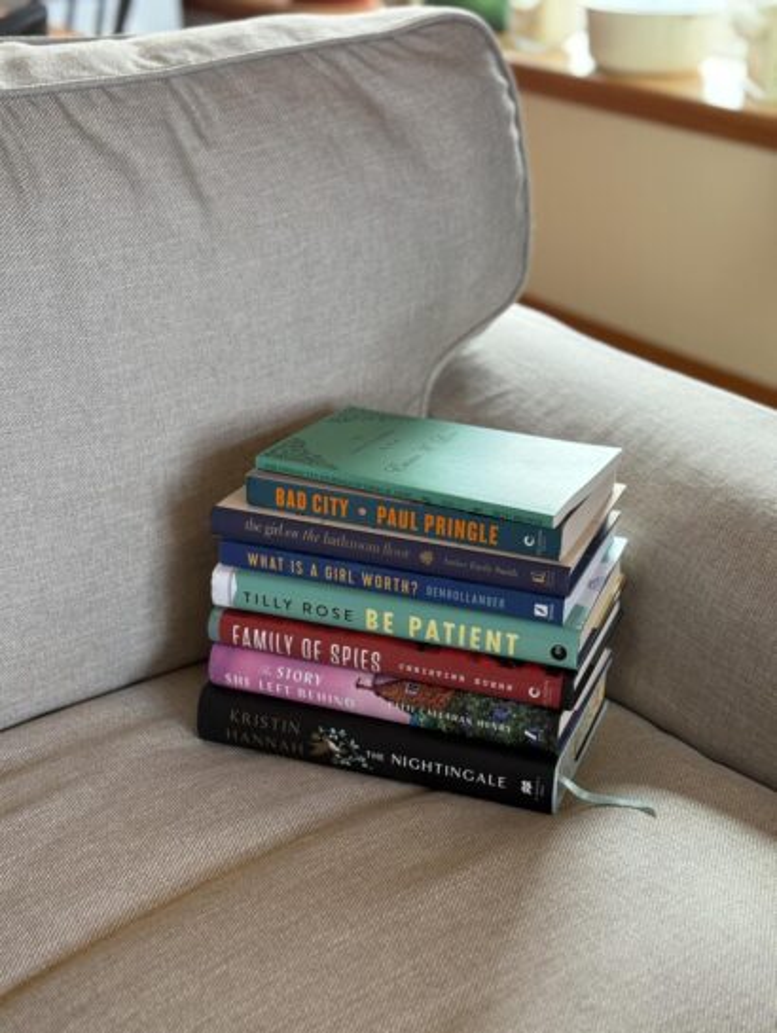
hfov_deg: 30.3
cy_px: 516
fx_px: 1434
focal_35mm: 48
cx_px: 388
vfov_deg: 39.6
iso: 125
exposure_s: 1/120
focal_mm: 6.76
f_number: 1.78
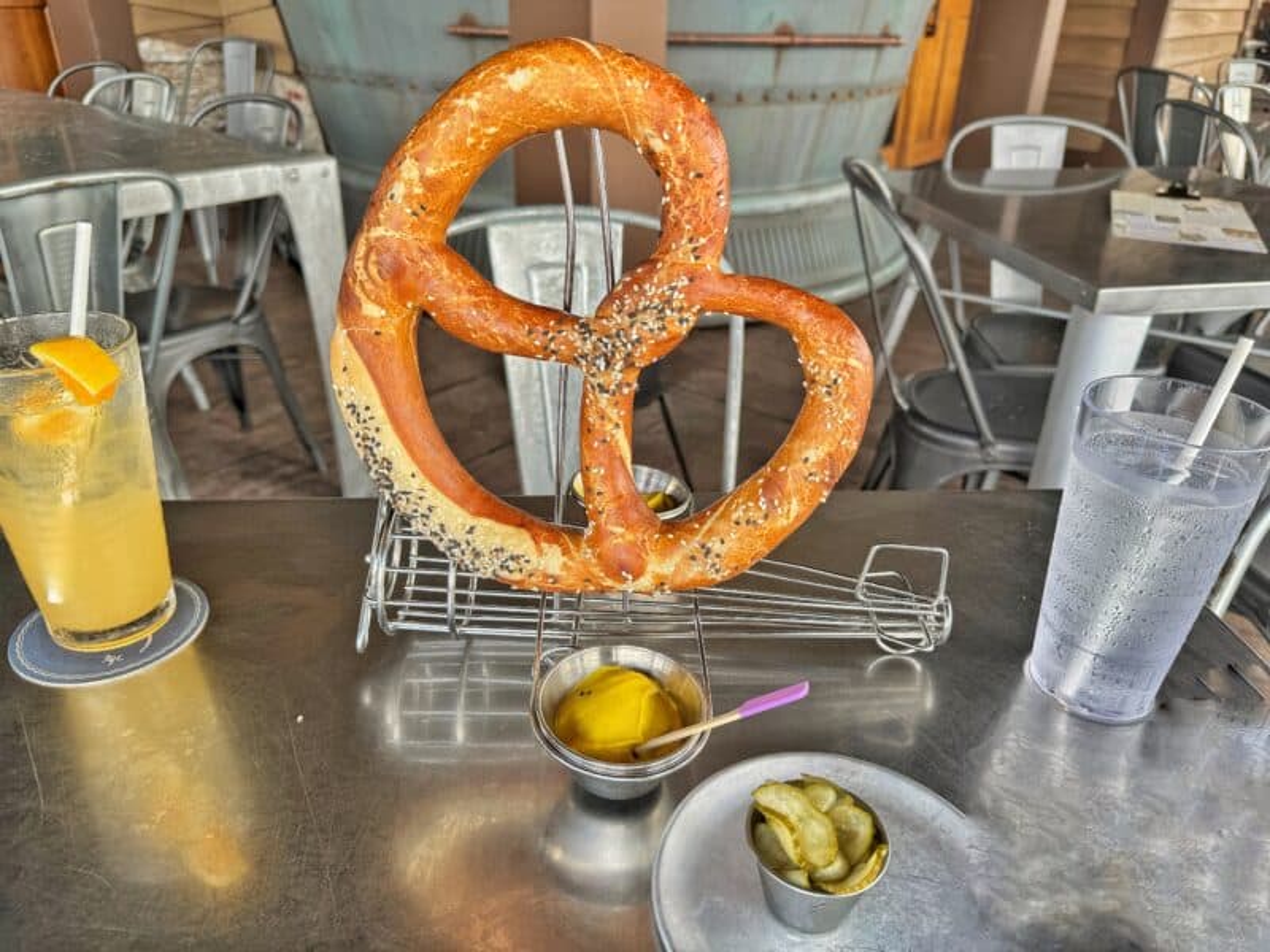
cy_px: 476
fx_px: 881
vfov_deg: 56.8
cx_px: 635
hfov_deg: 71.6
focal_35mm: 24
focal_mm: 6.76
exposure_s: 1/249
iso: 64
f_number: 1.78
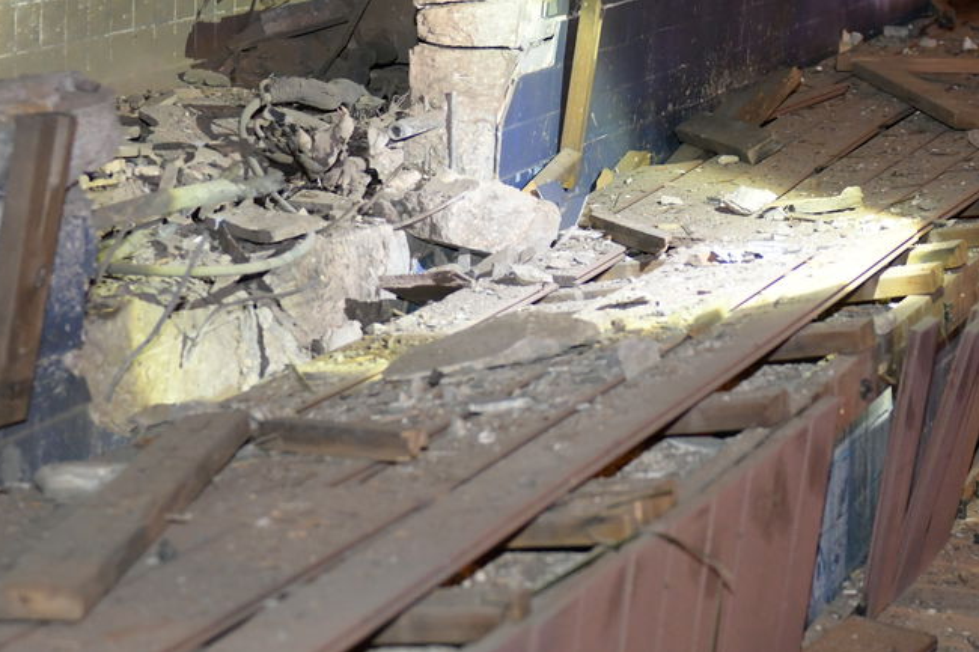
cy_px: 87
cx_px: 661
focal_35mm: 112
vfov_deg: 12.2
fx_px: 3045
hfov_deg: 18.2
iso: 4000
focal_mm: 52
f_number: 2.8
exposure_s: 1/160
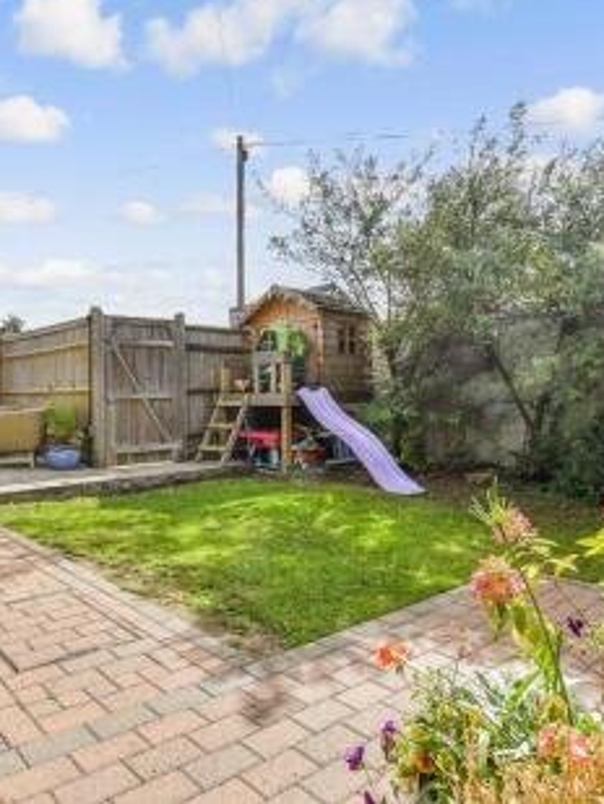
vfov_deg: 50.1
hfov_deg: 37.7
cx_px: 152
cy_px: 394
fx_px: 860
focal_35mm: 37
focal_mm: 17
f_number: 8
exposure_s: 1/200
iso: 160
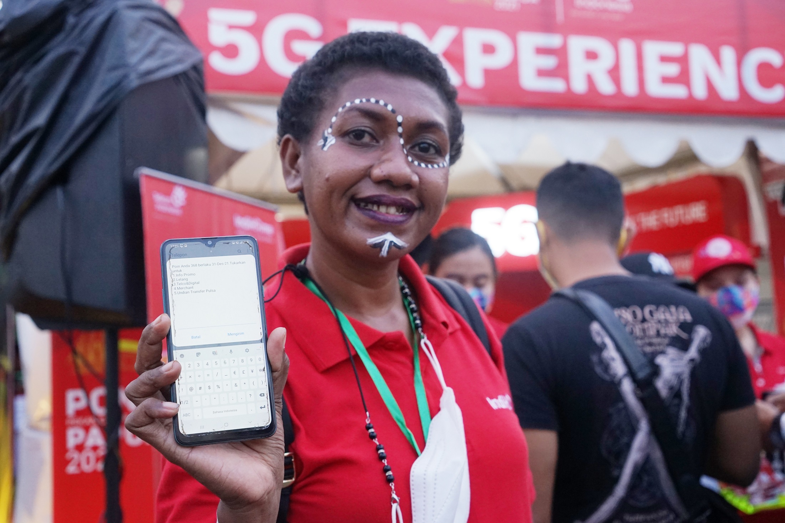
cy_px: 262
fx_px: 916
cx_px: 392
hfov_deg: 46.4
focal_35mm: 42
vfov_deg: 31.9
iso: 1250
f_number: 4
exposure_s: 1/160
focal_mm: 42
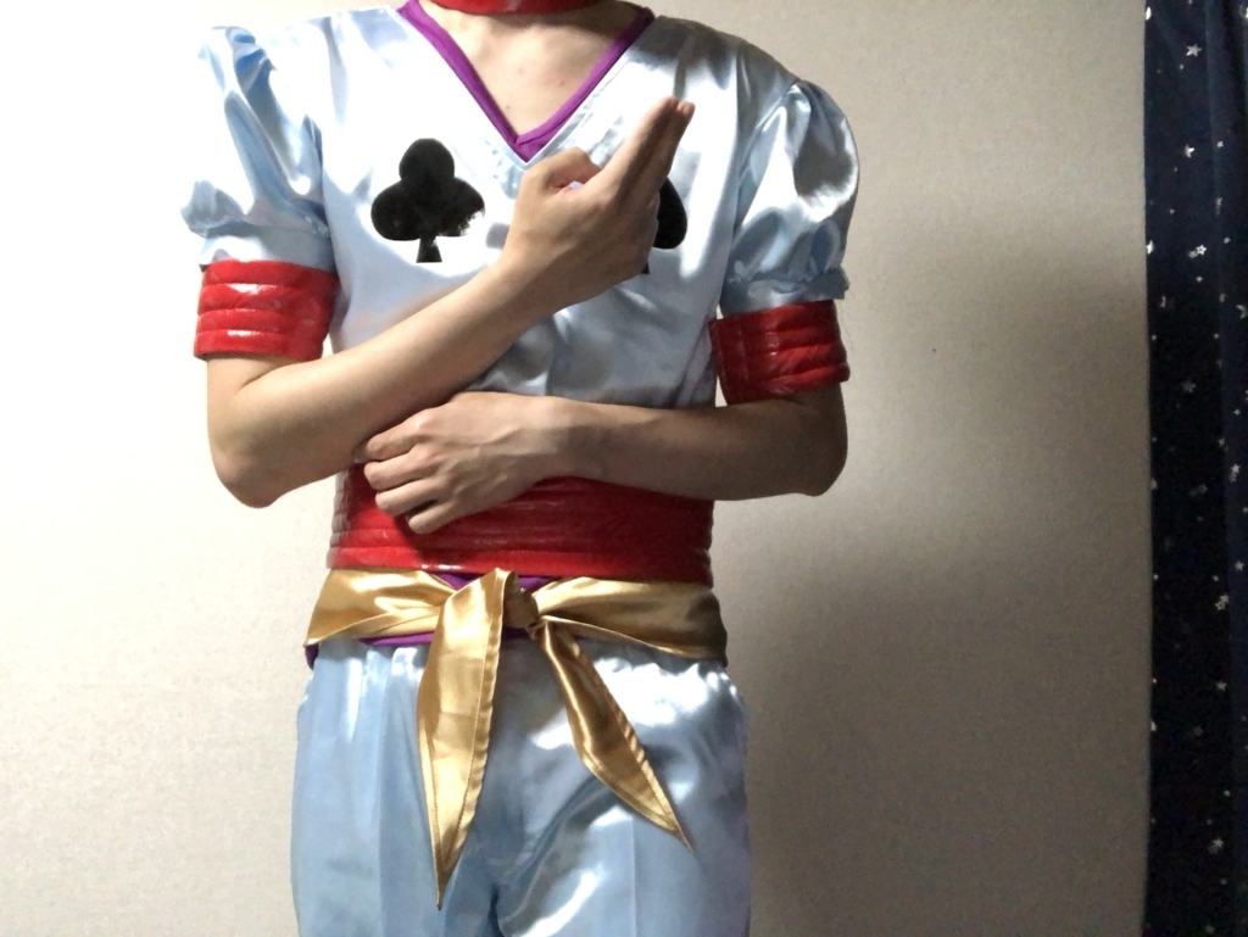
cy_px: 468
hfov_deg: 56.8
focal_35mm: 32
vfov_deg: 44.2
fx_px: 1154
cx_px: 624
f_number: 2.2
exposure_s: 1/15
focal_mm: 2.87
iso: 500
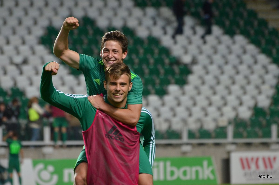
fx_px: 2784
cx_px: 140
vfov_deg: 3.8
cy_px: 92
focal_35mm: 360
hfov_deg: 5.7
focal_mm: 240
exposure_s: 1/320
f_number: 5.6
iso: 1600
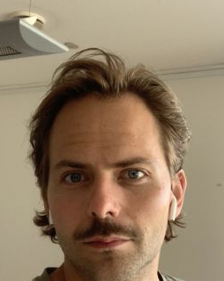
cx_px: 116
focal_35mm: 59
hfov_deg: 25.8
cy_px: 146
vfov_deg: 32.0
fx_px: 489
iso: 80
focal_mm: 2.87
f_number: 2.2
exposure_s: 1/60
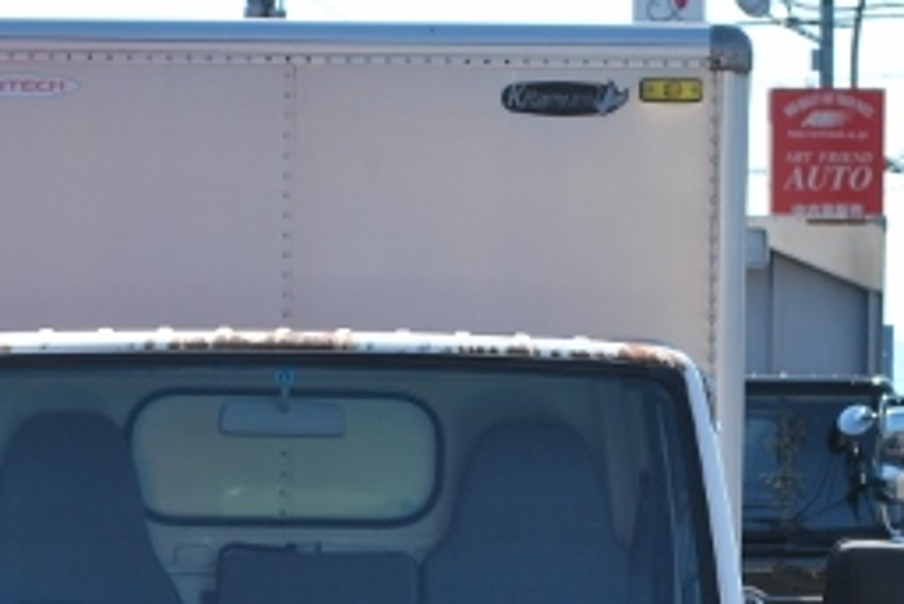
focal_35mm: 180
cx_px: 293
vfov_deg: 7.6
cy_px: 685
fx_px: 4522
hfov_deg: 11.4
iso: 100
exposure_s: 1/250
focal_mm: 48
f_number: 8
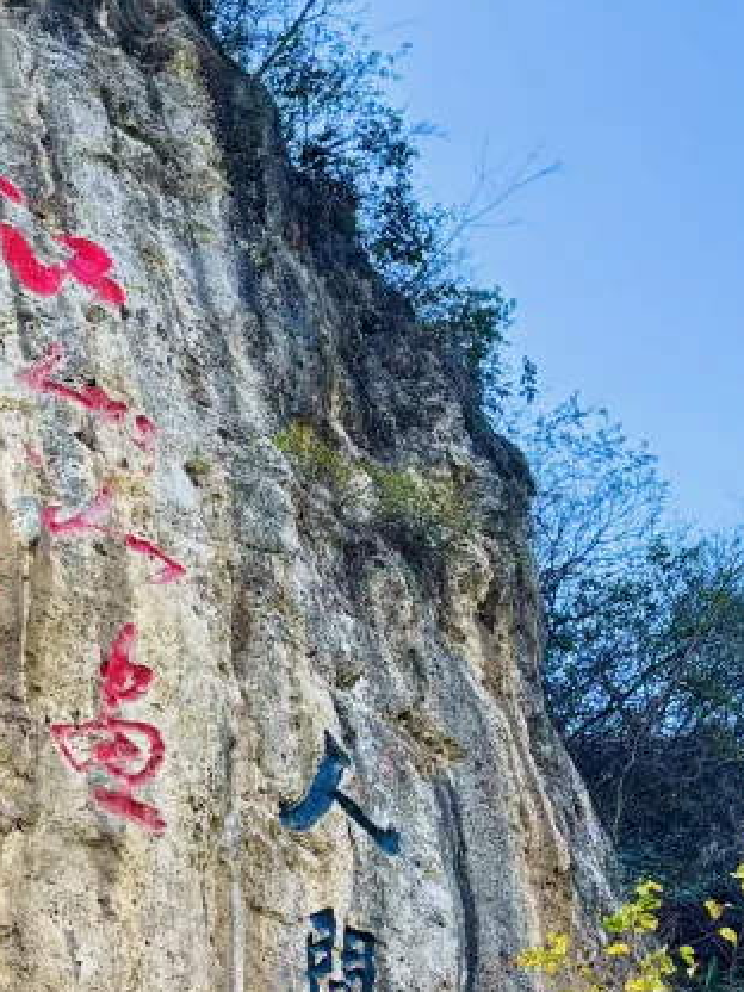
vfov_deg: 21.5
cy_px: 813
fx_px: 2579
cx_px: -150
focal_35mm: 90
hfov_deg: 15.8
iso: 50
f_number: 1.6
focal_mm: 5.96
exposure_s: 1/539
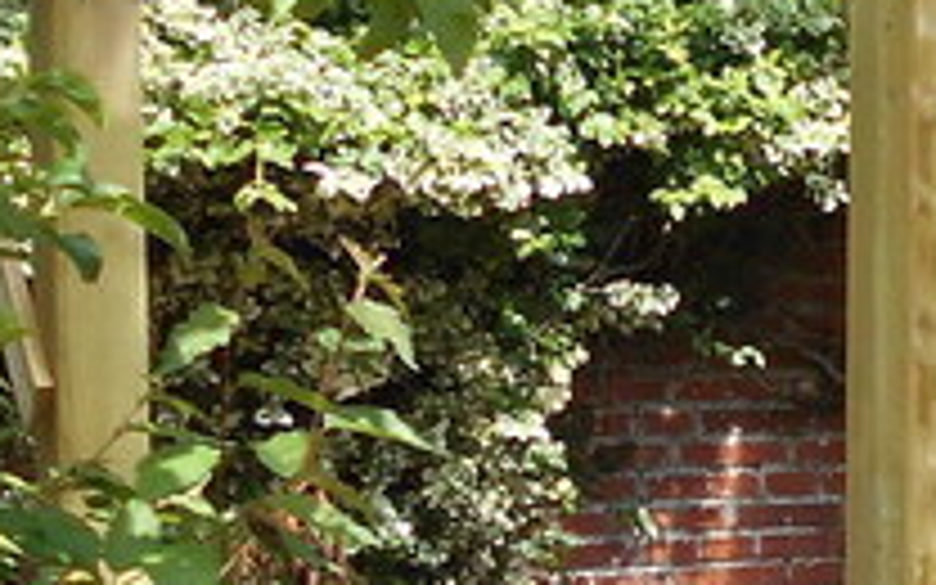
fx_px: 3469
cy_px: 724
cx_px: 1642
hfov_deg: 13.8
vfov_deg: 9.5
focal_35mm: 136
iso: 80
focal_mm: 4.6
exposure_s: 1/320
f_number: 3.2
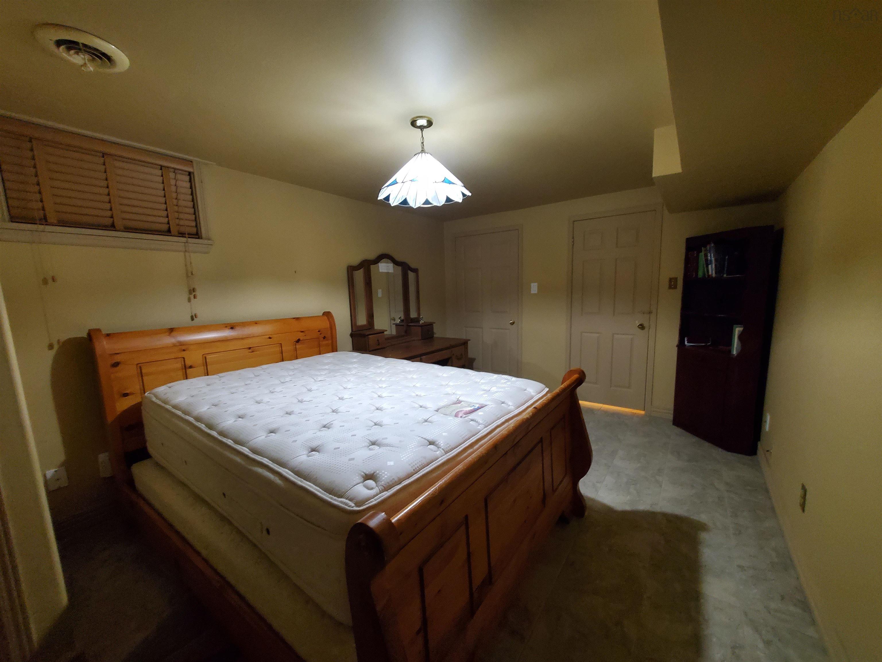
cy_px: 331
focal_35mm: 13
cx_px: 441
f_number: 2.2
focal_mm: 1.8
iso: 800
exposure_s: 1/33
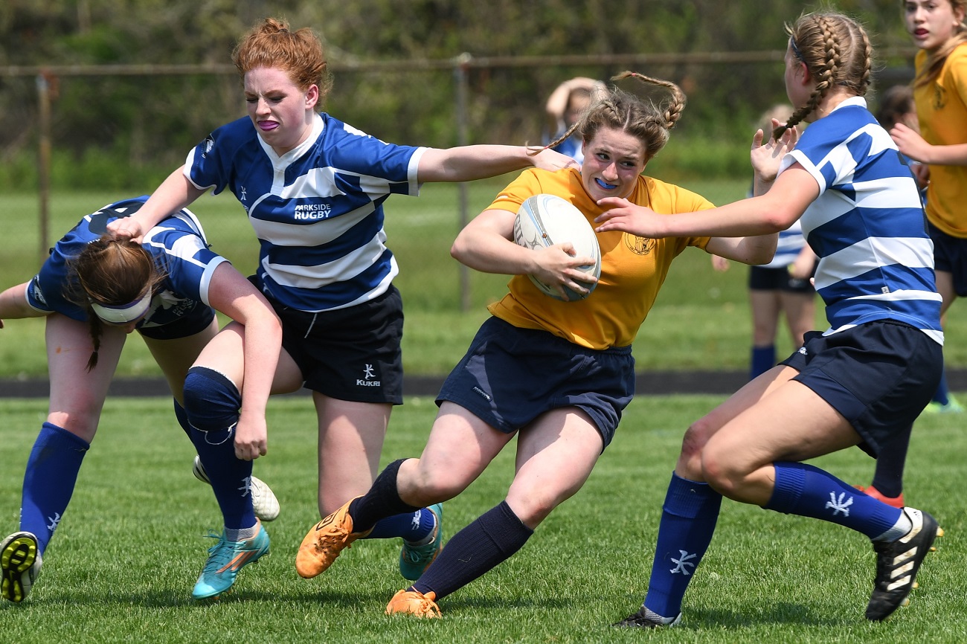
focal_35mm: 285
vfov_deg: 4.8
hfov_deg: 7.2
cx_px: 484
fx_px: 7653
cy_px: 322
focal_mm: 190
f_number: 5
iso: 140
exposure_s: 1/1000
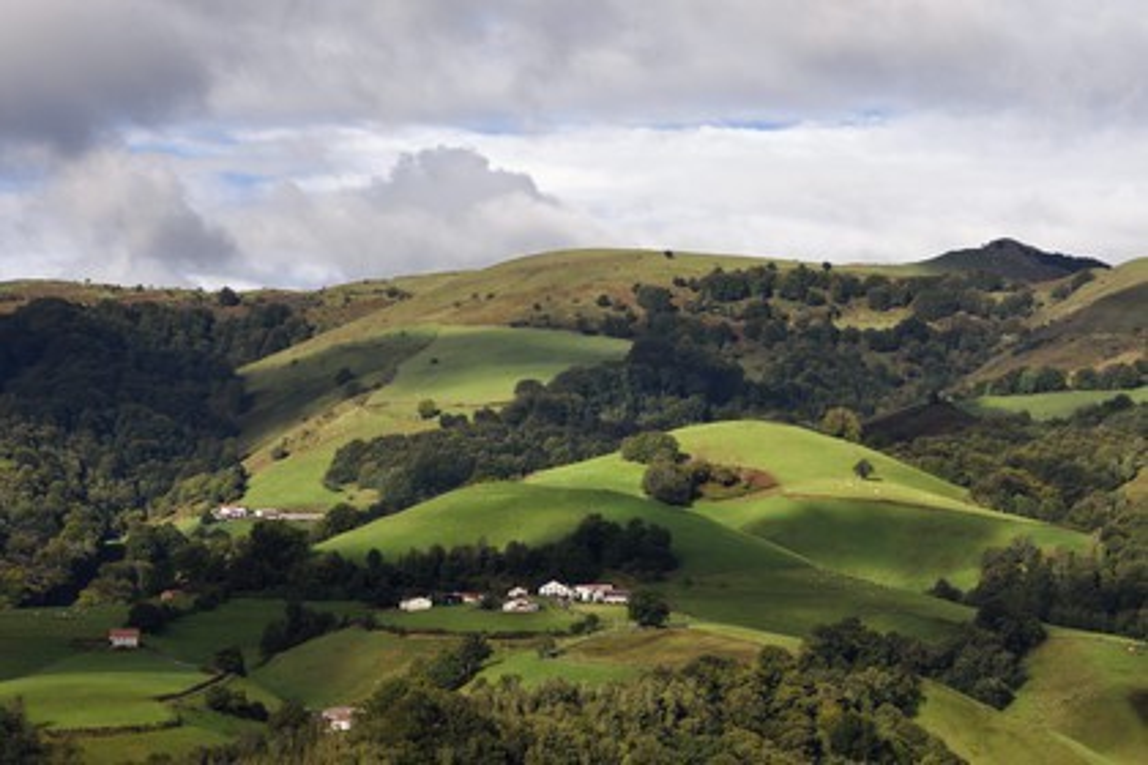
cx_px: 574
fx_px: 3571
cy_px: 382
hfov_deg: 18.3
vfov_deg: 12.2
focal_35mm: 112
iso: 400
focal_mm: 112
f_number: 16
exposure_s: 1/250
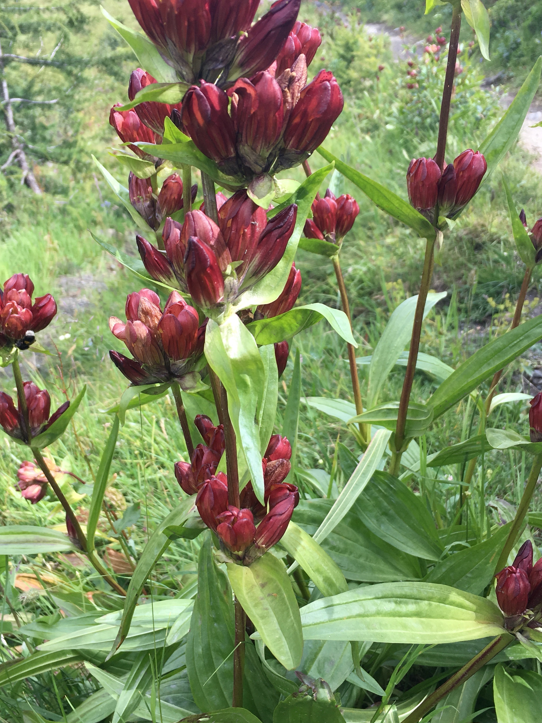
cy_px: 344
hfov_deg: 37.7
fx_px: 793
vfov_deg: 49.0
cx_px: 253
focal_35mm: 38
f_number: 2.2
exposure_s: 1/366
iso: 25
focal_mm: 4.15
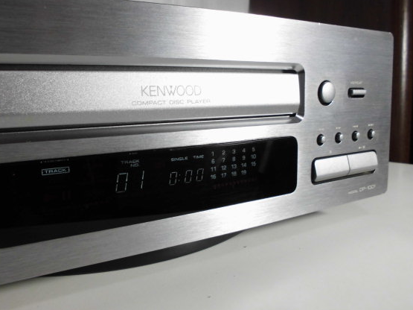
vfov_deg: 46.6
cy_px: 133
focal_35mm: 30
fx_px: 358
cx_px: 180
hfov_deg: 59.8
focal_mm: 4.6
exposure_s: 1/13
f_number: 3.5
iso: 100
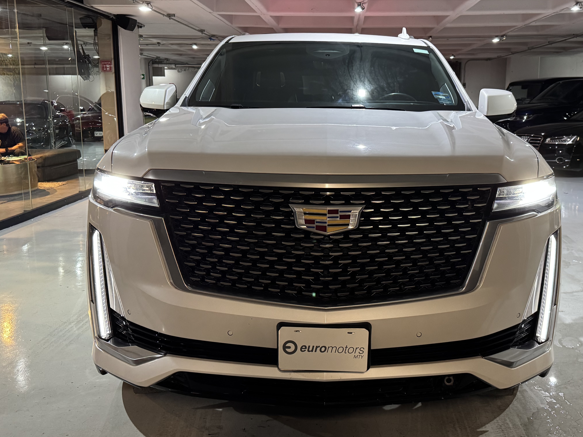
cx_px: 337
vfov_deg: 41.7
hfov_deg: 53.7
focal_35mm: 34
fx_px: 573
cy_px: 195
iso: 400
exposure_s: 1/50
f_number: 1.78
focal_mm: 6.76
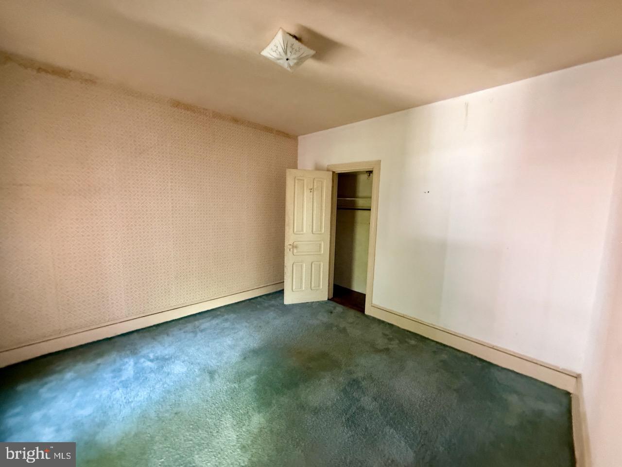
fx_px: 252
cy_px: 234
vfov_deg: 85.7
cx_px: 311
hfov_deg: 102.1
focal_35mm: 14
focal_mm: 2.22
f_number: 2.2
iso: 500
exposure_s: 1/60
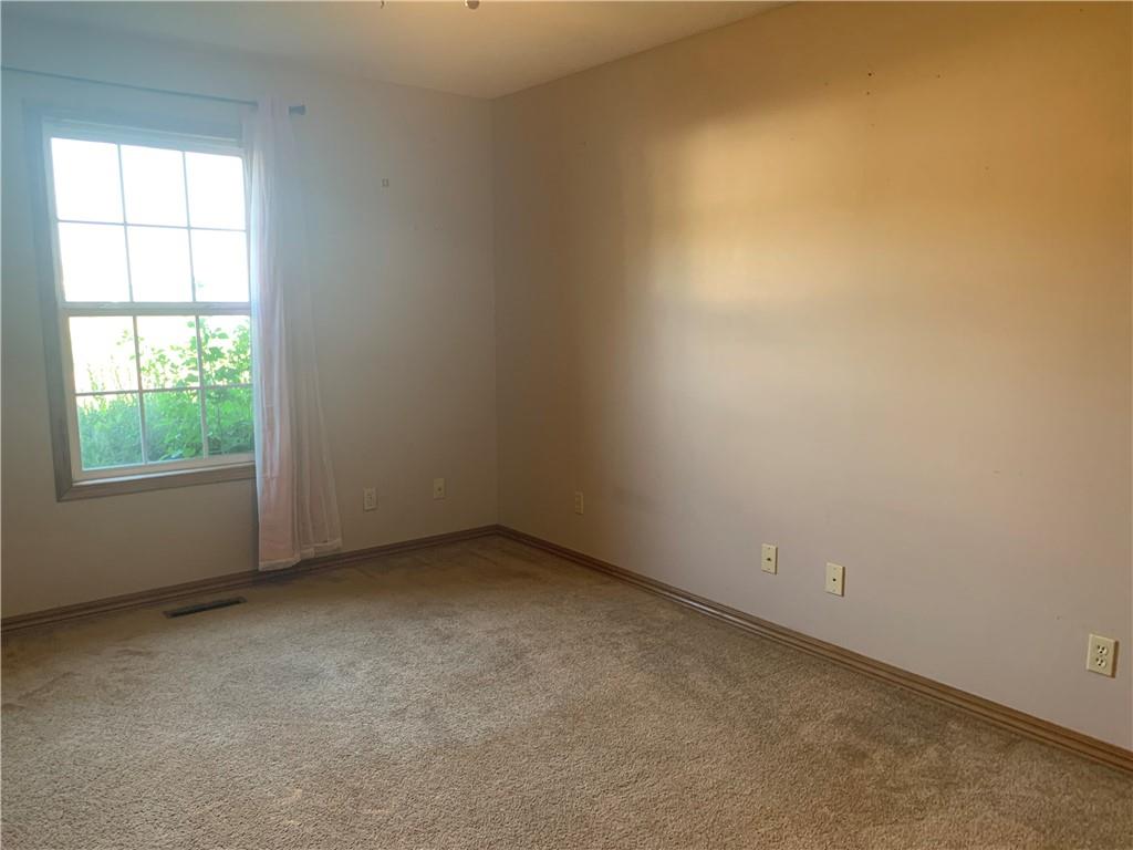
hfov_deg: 67.3
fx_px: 851
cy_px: 425
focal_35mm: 26
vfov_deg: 53.1
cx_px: 566
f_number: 1.8
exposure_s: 1/60
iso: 160
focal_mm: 4.25
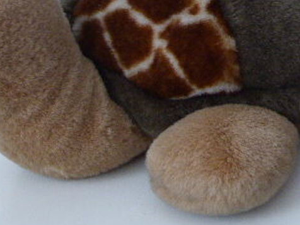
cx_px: 161
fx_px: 728
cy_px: 54
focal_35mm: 84
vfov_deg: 17.5
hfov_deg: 23.3
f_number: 3.9
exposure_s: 1/30
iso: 400
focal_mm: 6.9
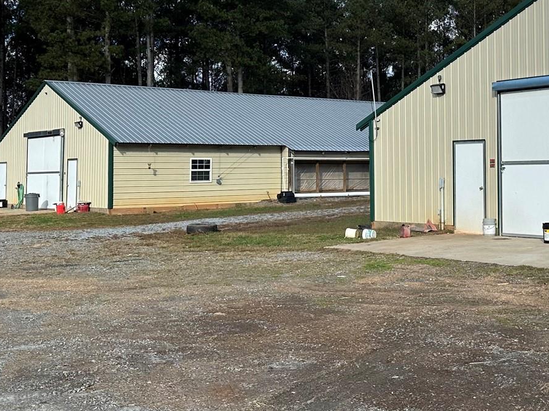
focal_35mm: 55
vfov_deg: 26.4
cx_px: 444
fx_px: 872
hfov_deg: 33.8
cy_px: 127
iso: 80
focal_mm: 6.86
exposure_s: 1/3717
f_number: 1.78
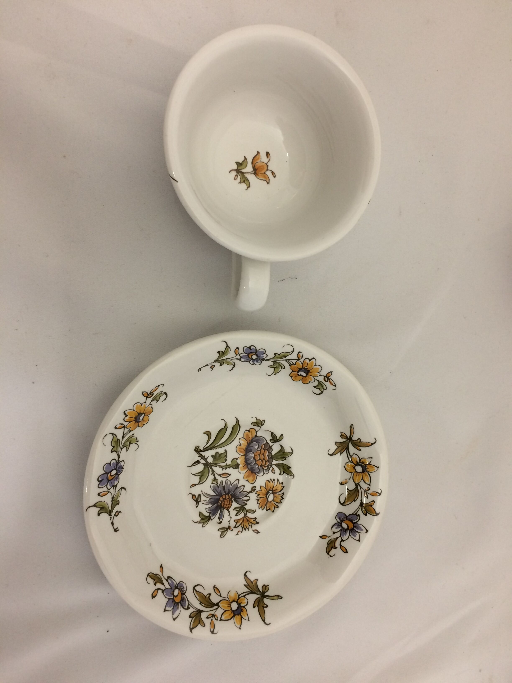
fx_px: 572
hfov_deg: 48.2
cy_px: 342
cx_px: 256
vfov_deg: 61.7
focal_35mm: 29
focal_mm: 4.15
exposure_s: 1/33
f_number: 2.2
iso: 125
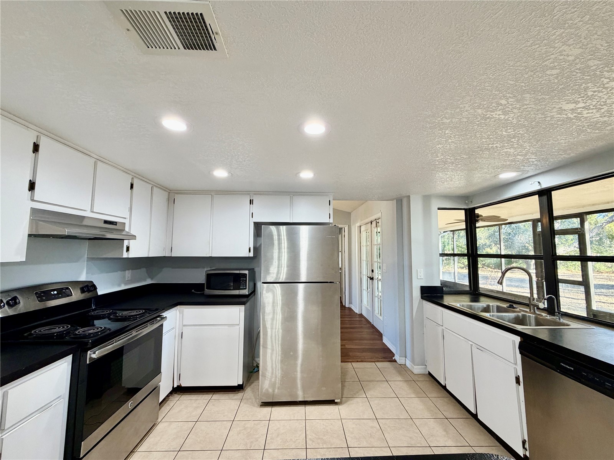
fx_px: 248
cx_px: 307
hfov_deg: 102.1
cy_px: 230
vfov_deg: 85.7
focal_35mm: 14
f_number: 2.2
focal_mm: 2.22
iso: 250
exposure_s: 1/120
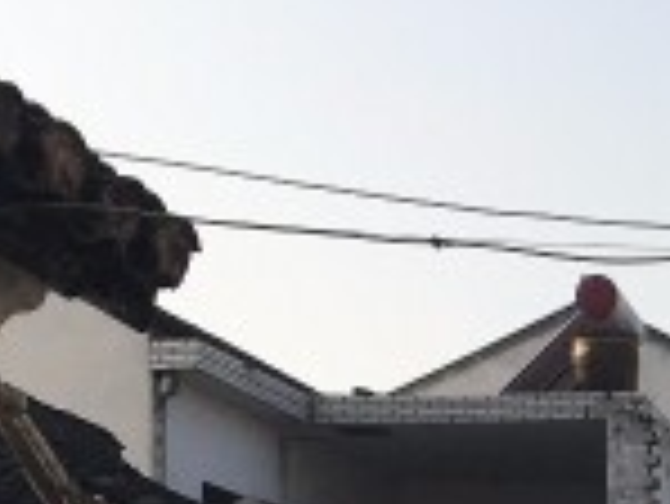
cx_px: 1219
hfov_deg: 11.7
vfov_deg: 9.2
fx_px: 3022
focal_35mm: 156
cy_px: 837
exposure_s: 1/1374
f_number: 2.2
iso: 25
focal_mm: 4.15
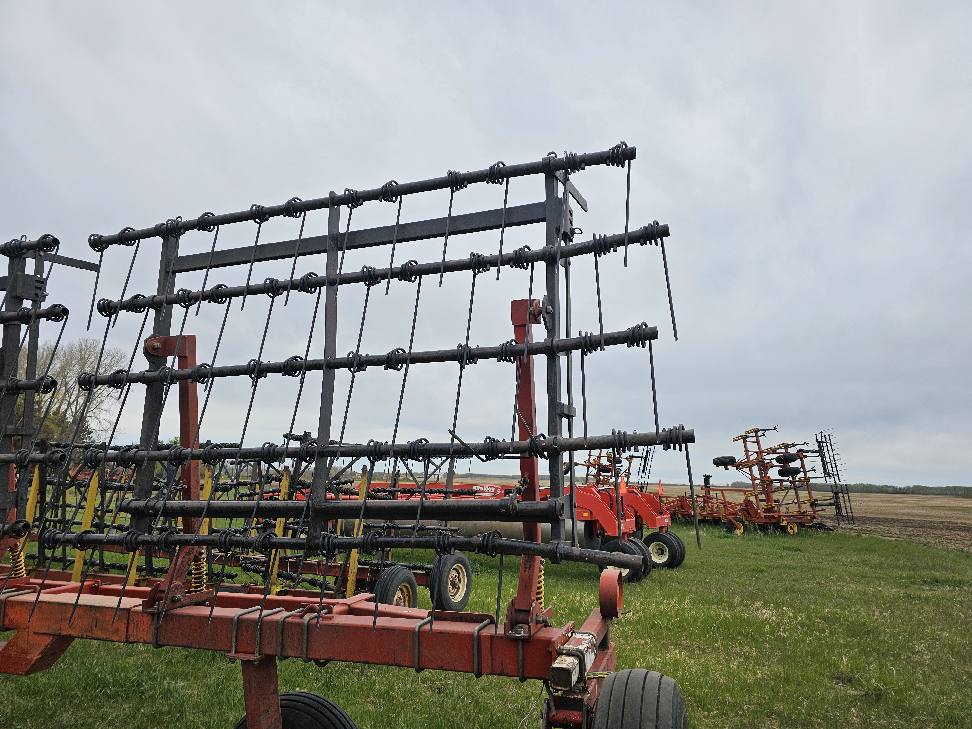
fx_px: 646
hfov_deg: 73.9
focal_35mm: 23
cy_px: 364
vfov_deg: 58.9
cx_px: 486
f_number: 1.7
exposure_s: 1/779
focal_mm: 6.3
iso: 10
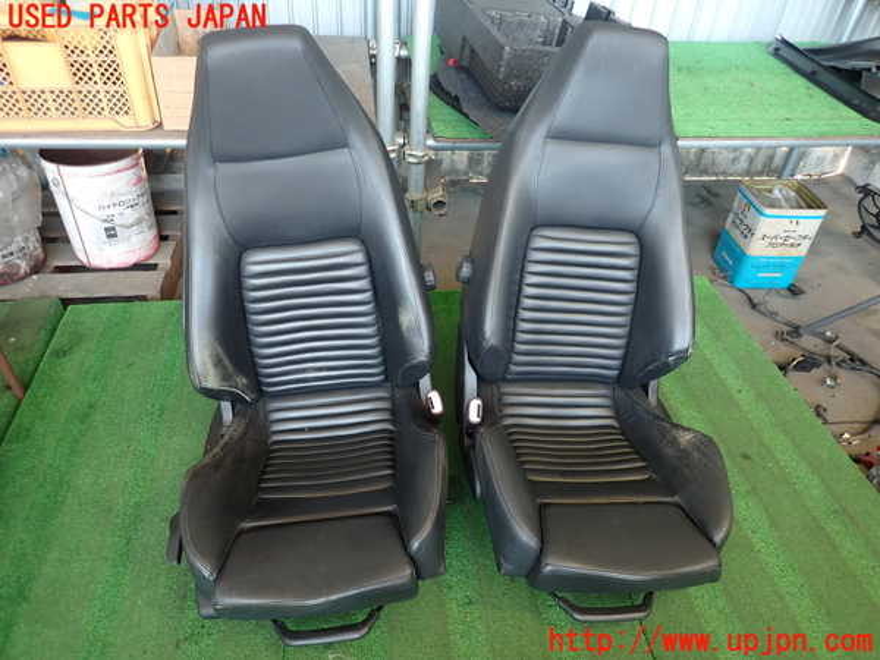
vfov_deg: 54.9
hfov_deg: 69.4
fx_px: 636
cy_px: 330
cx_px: 440
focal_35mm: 25
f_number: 2
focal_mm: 4.5
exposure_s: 1/50
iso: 200
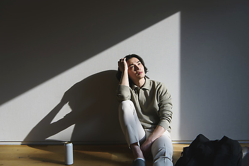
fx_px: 263
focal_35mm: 38
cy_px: 83
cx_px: 124
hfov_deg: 50.7
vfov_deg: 35.1
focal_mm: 38
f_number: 5.6
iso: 250
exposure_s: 1/320
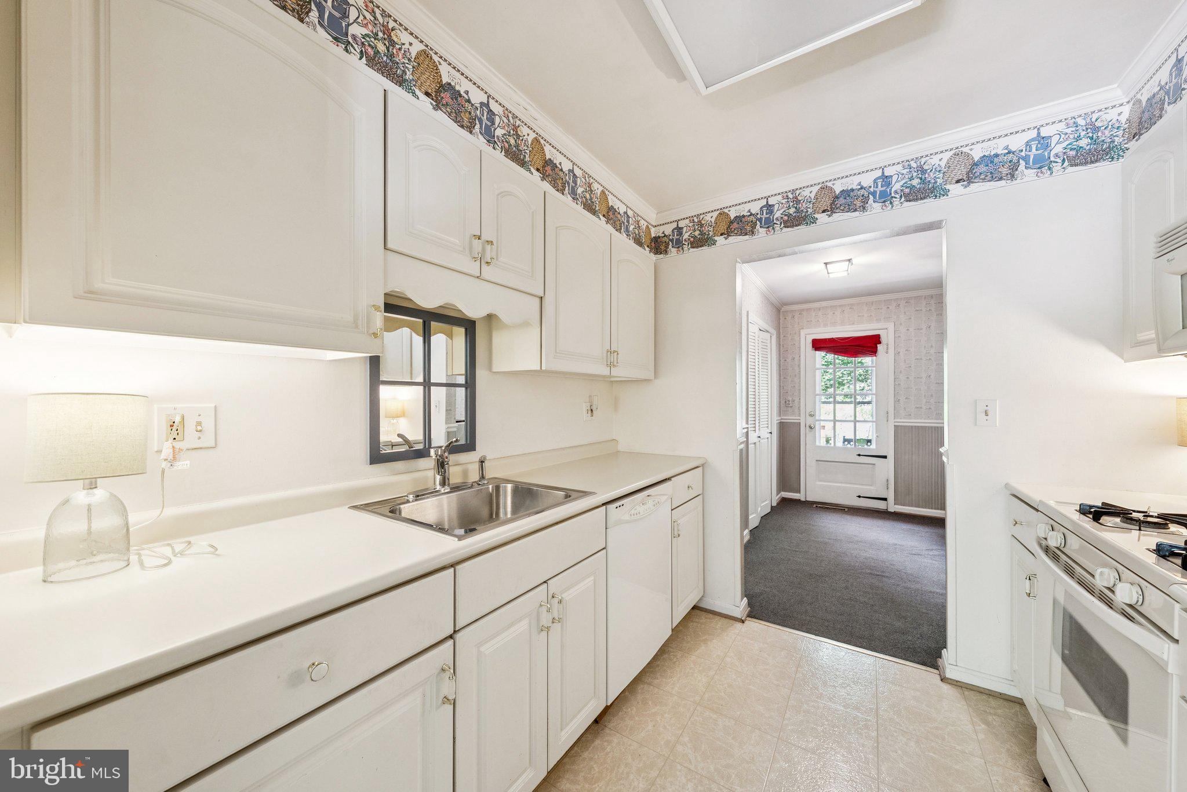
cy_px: 396
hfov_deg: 112.6
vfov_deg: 90.1
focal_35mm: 12
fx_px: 396
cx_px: 594
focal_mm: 12
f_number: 7.1
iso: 640
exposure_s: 1/10
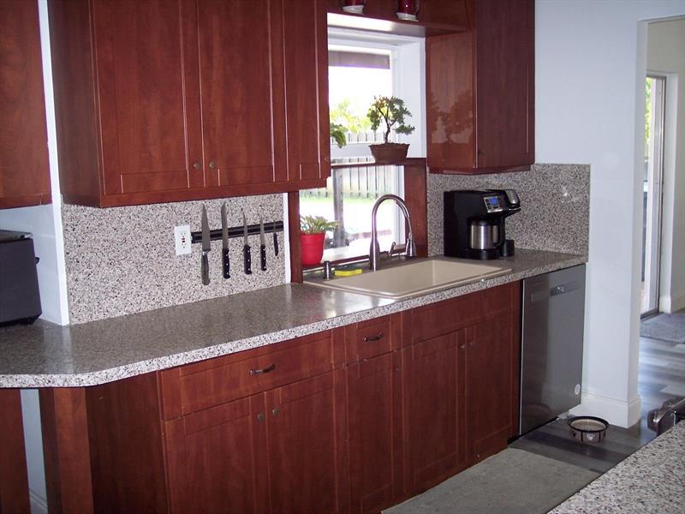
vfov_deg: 36.8
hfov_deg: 47.9
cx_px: 342
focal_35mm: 39
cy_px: 257
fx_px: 772
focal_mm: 8
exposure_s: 1/60
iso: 140
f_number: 2.8
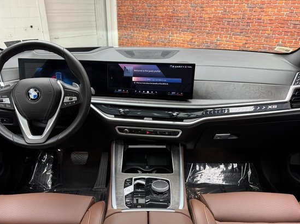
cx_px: 144
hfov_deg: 63.5
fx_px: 243
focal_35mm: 28
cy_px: 126
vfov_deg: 49.6
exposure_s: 1/60
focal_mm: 6.76
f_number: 1.78
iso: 160
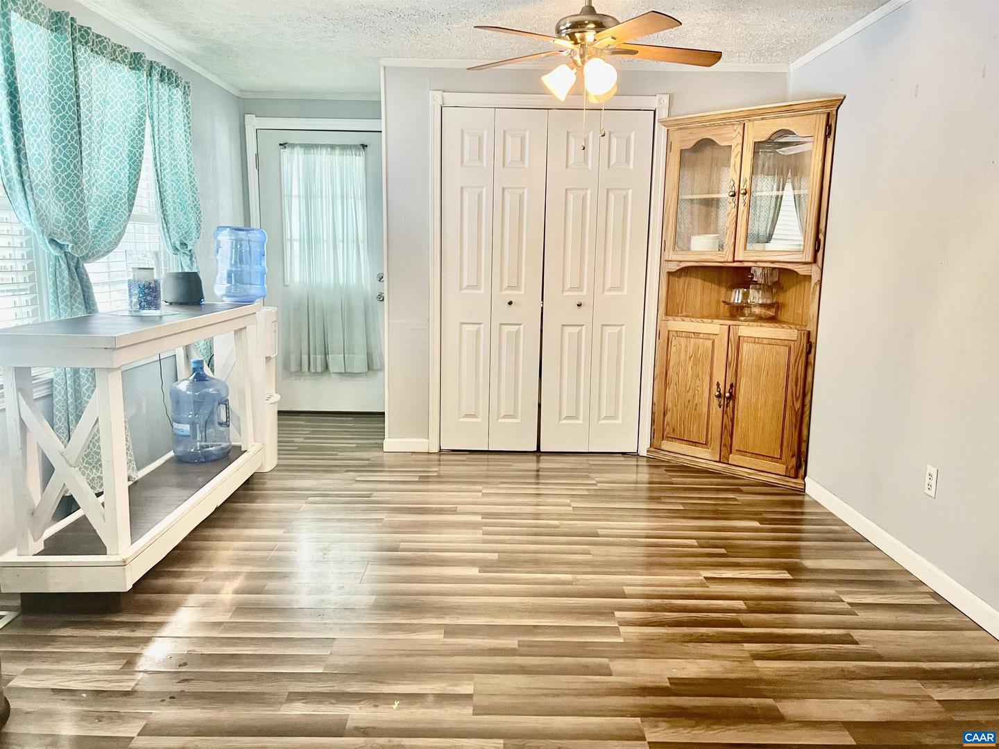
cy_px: 374
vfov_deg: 53.1
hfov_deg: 67.3
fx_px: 750
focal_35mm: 26
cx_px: 500
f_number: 1.5
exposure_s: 1/60
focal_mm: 5.7
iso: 200
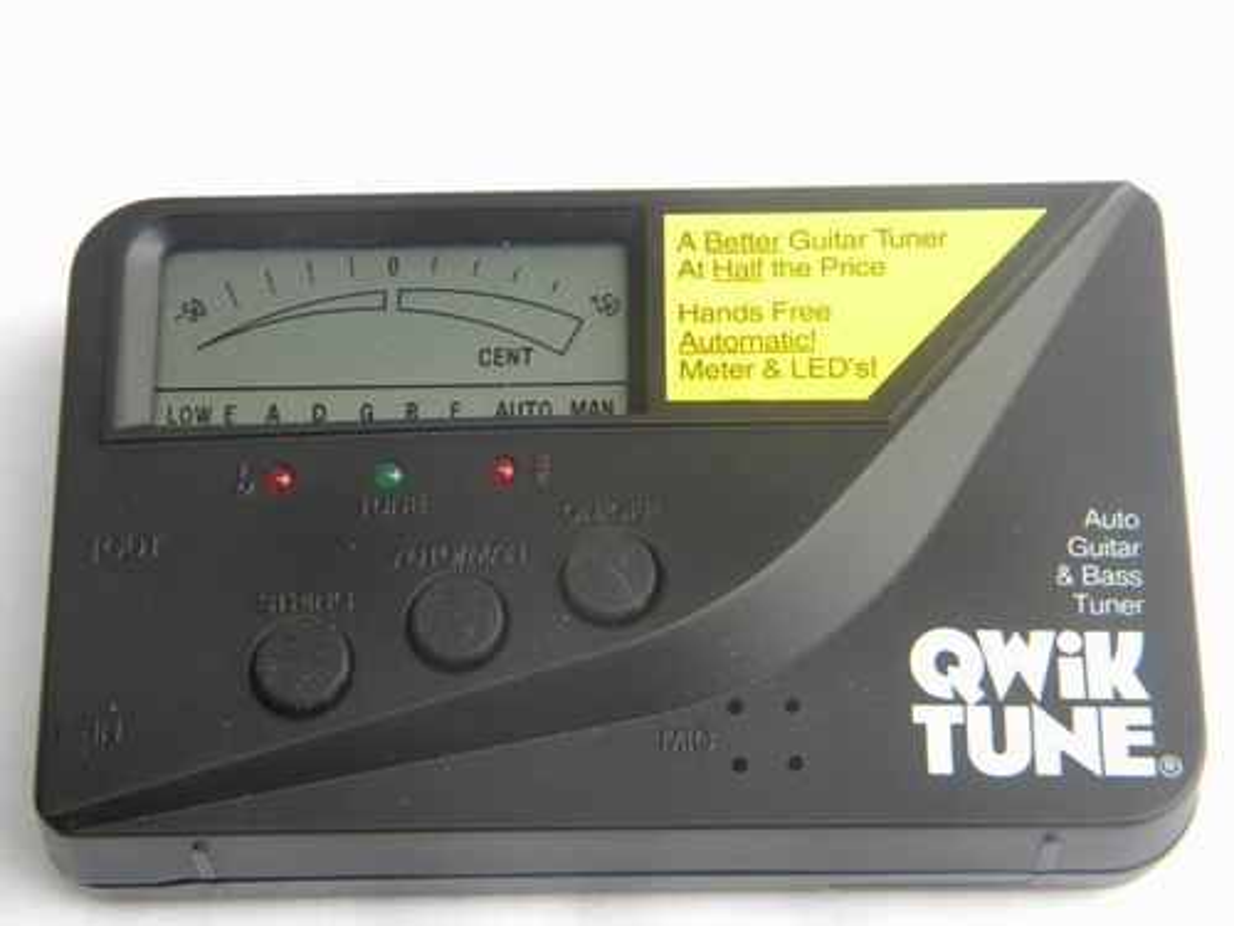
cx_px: 617
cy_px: 463
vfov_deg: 17.8
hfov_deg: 23.6
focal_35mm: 83
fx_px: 2959
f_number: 4.5
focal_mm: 15.1
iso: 225
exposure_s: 1/62
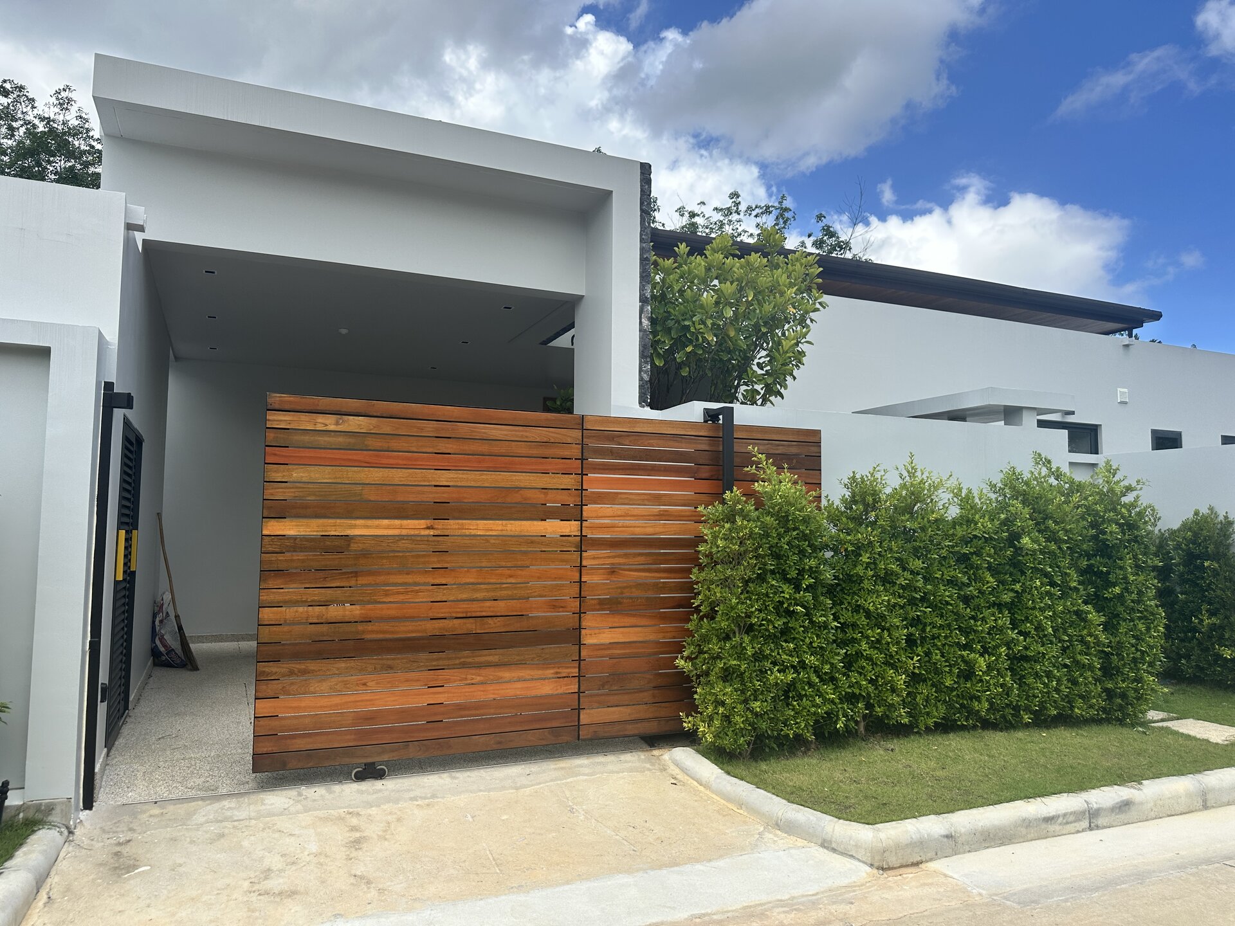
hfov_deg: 71.6
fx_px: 856
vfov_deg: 56.8
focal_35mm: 24
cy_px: 463
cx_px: 618
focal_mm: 6.86
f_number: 1.78
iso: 80
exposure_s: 1/2591
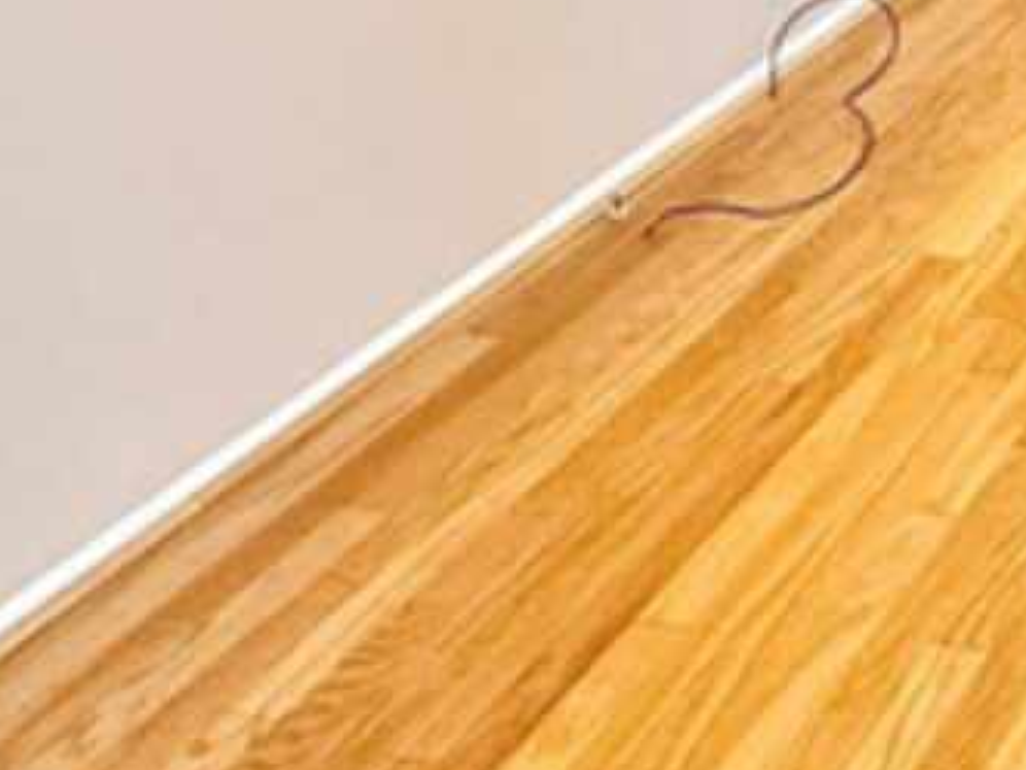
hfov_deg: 25.9
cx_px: 1554
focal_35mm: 54
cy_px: -399
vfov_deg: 22.1
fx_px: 1601
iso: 400
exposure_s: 1/60
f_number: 2.2
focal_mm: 2.22
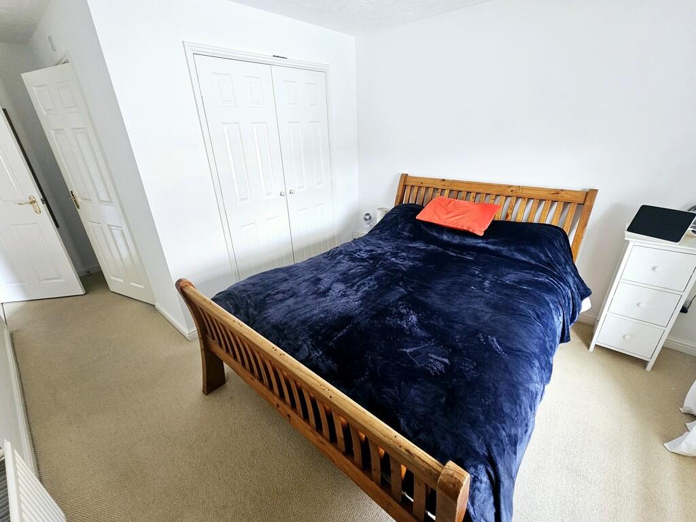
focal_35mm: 13
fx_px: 261
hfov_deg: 106.2
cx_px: 348
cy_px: 261
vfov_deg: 89.9
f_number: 2.2
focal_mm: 2.2
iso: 200
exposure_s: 1/50
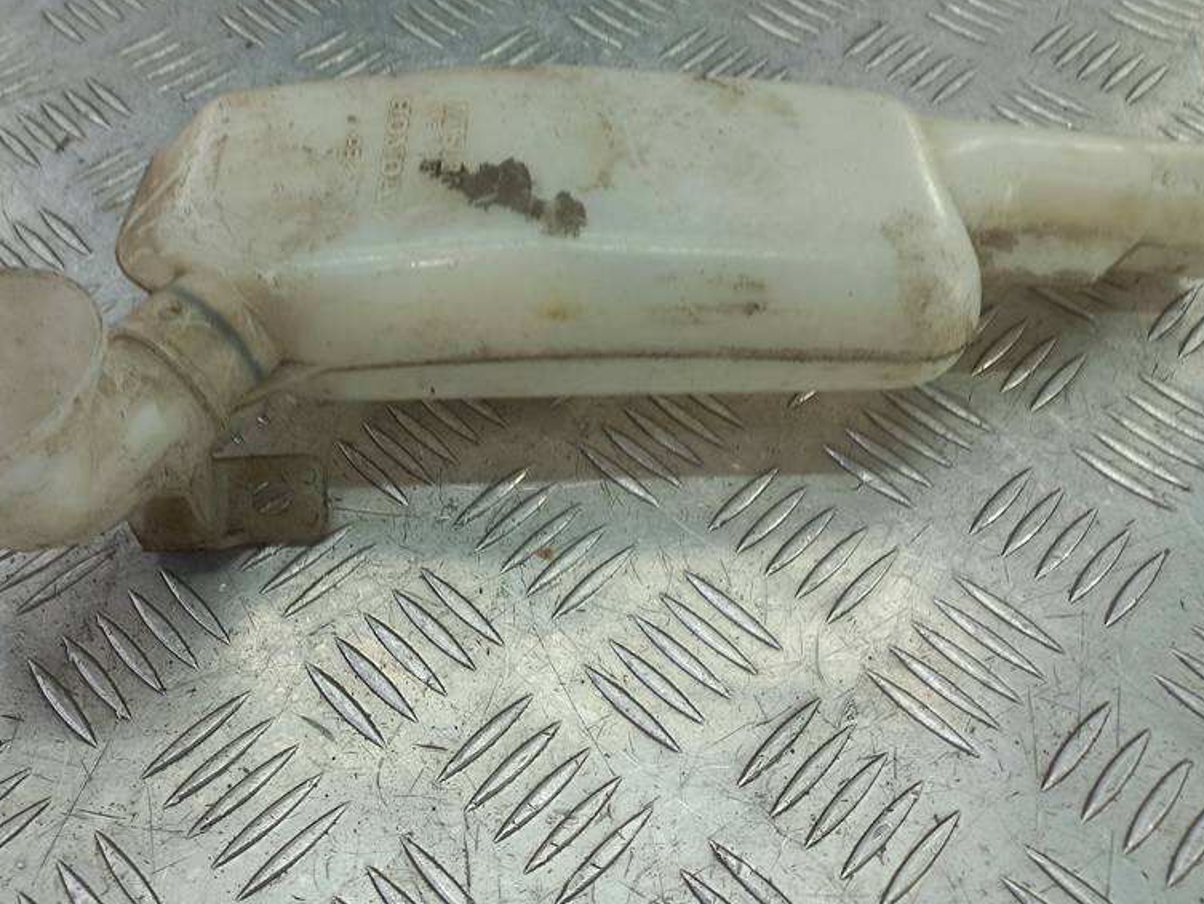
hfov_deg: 53.7
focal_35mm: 34
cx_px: 499
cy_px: 315
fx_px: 1183
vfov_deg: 41.4
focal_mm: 4.6
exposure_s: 1/50
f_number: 1.8
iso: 50
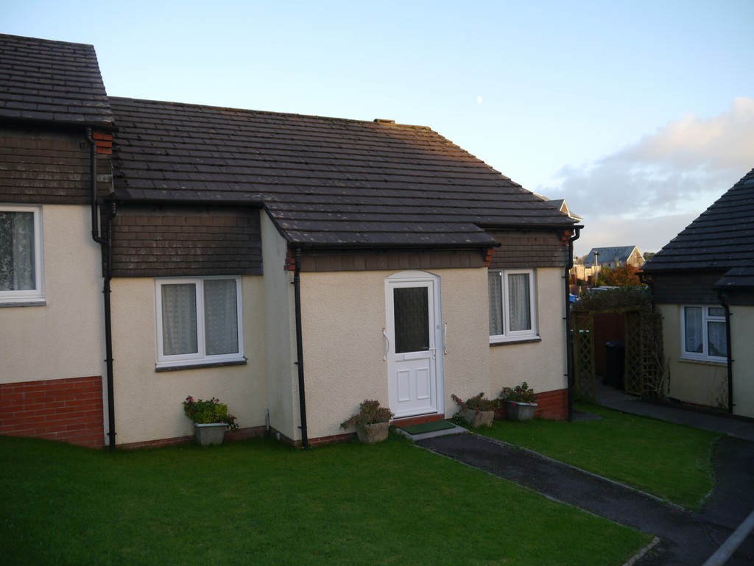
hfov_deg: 59.9
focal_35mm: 30
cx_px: 377
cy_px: 283
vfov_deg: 46.8
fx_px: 654
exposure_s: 1/125
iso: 160
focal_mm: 15
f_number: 4
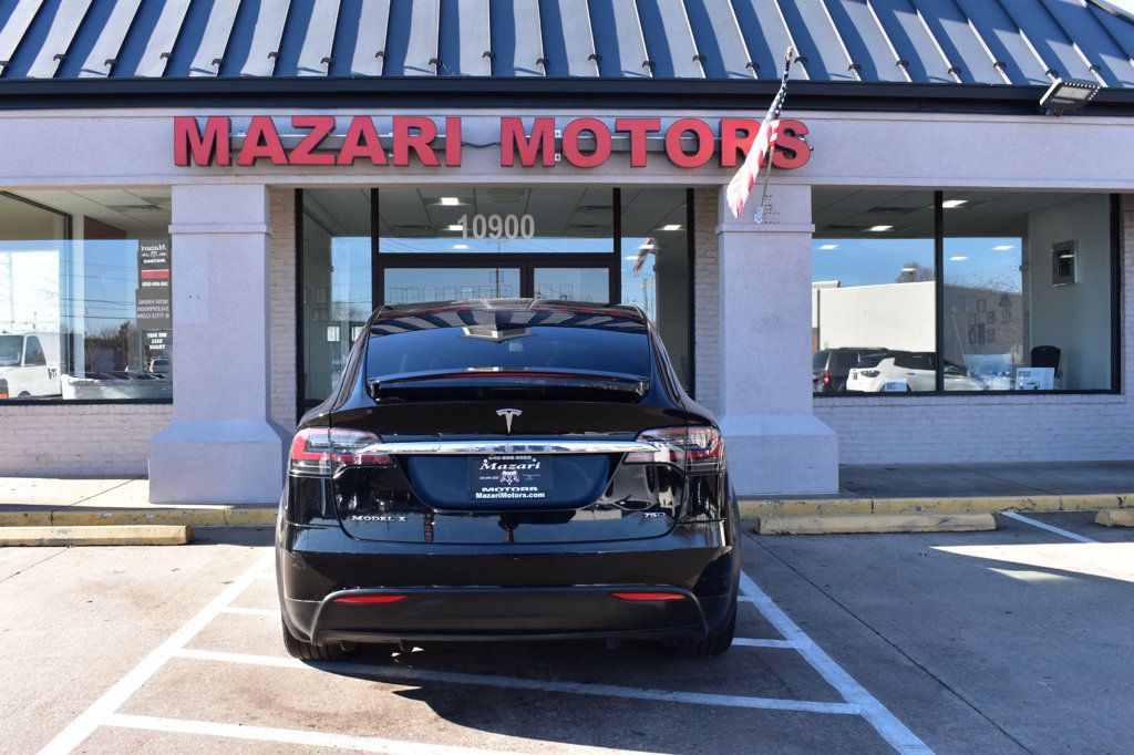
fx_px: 1086
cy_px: 378
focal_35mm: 34
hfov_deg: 55.1
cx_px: 567
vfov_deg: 38.3
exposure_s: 1/200
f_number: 10
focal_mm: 23
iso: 400
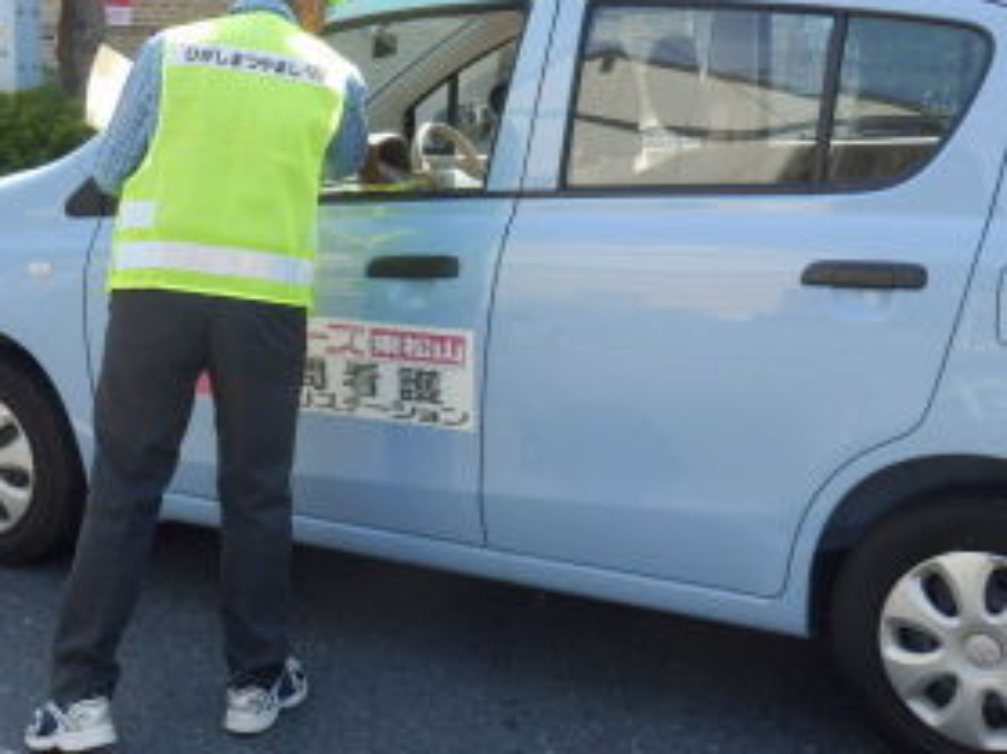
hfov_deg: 36.0
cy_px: 227
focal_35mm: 53
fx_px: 1541
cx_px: 401
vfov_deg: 27.3
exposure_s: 1/320
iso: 80
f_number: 3.6
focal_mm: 6.6
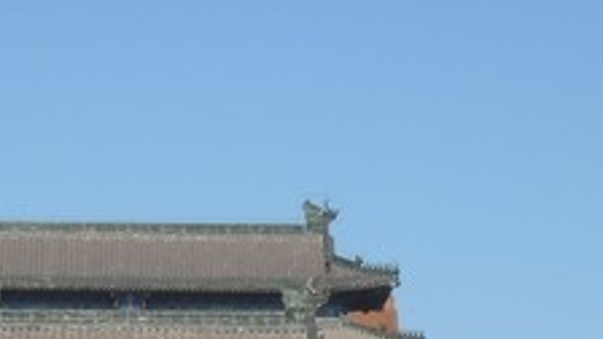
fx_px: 4669
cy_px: 632
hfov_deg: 7.4
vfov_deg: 4.1
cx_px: 159
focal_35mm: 292
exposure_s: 1/184
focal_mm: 15.32
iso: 64
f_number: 8.7
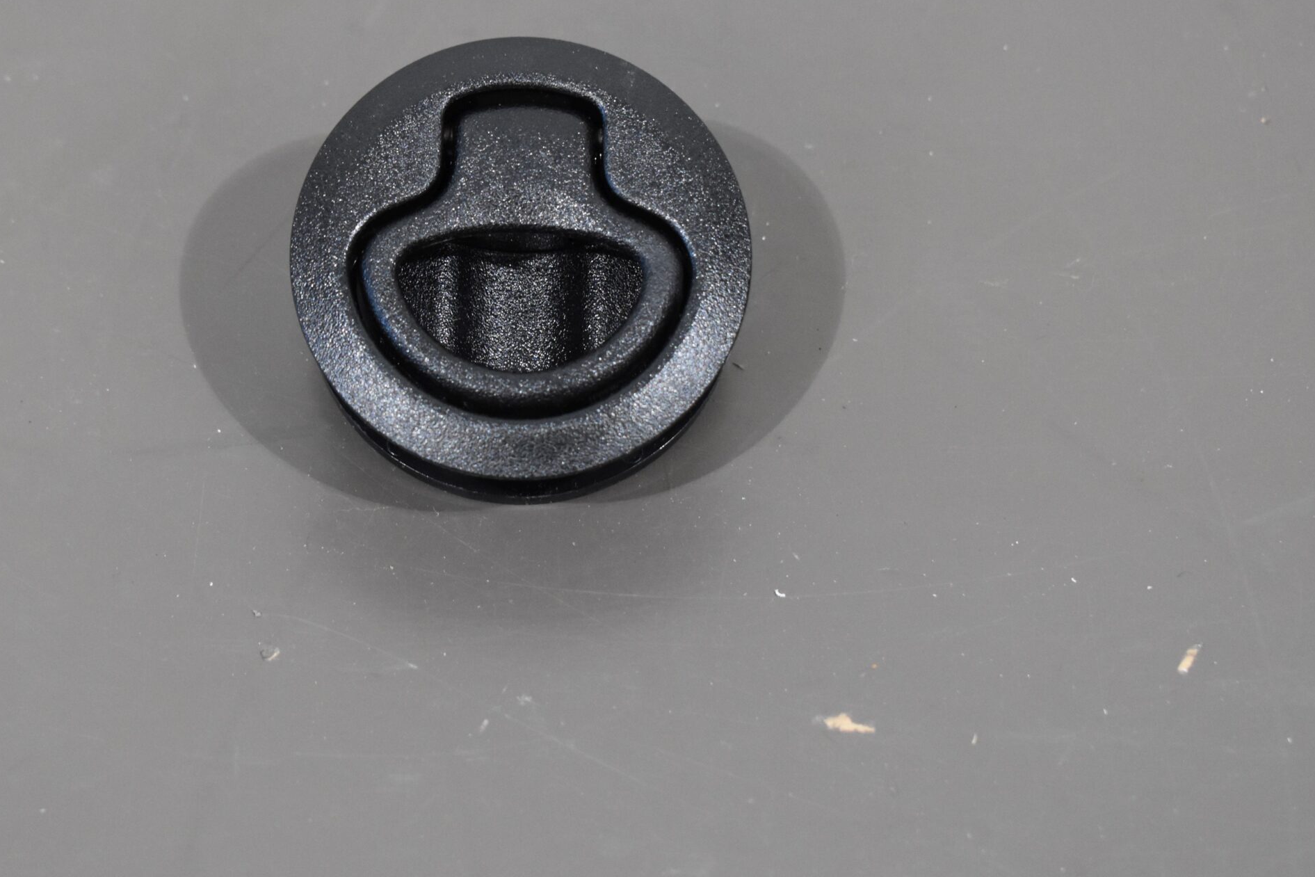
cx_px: 519
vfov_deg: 12.3
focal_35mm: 112
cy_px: 319
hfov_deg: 18.3
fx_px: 4079
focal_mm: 55
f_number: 5.6
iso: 1600
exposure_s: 1/125
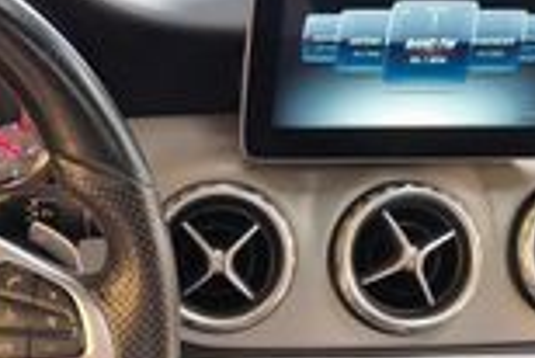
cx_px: 59
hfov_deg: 26.8
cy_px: 261
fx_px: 1086
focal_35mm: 73
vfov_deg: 18.6
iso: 200
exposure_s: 1/50
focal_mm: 6.3
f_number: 1.7
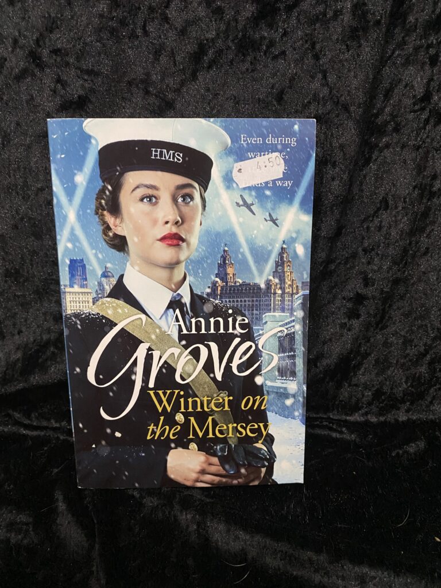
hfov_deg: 53.1
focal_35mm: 26
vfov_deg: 67.3
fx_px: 442
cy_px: 294
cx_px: 220
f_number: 1.8
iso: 500
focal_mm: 4.25
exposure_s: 1/33
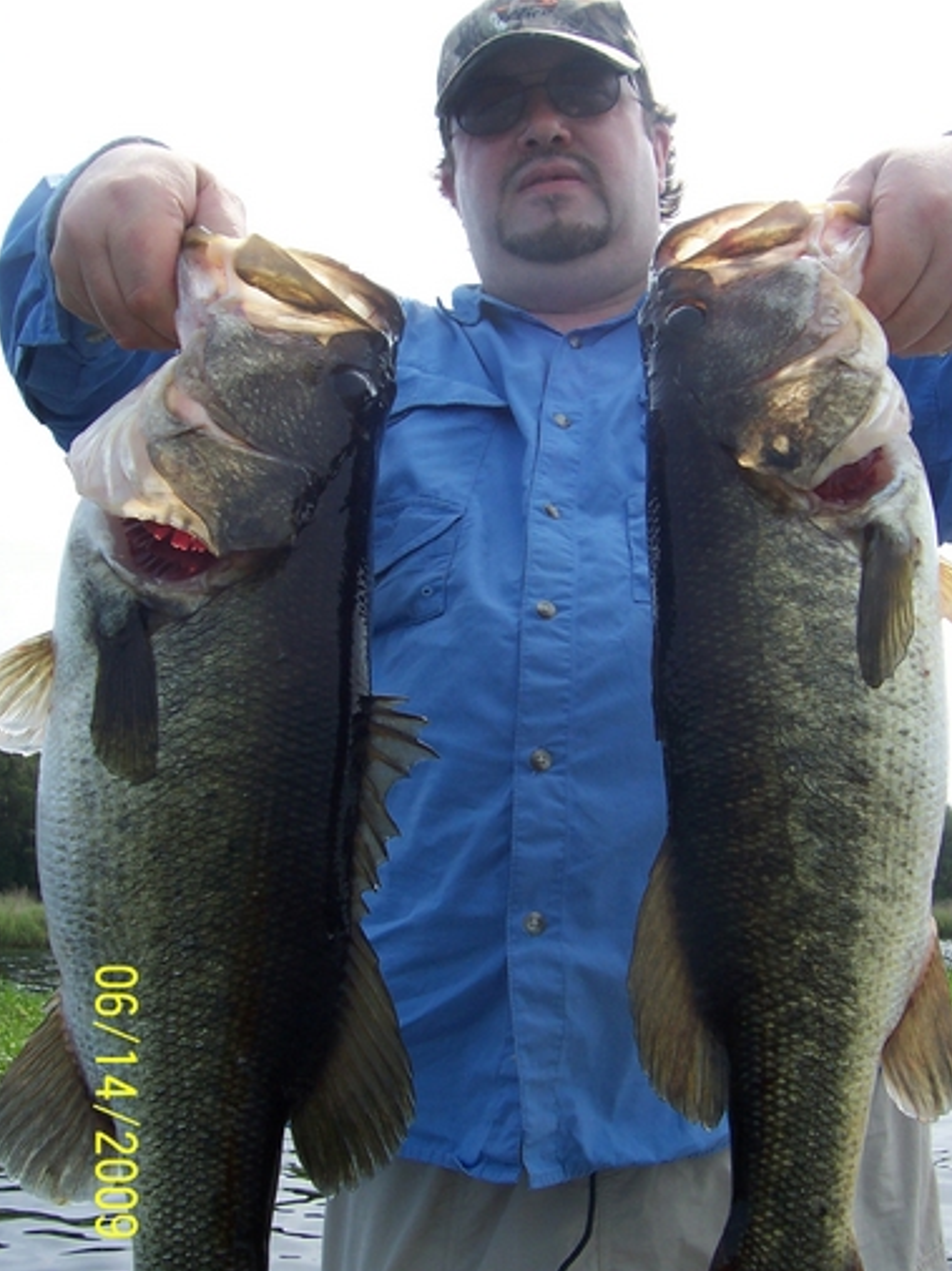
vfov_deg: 47.9
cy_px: 642
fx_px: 1431
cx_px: 492
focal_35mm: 39
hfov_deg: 36.8
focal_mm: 5.6
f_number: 5.6
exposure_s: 1/350
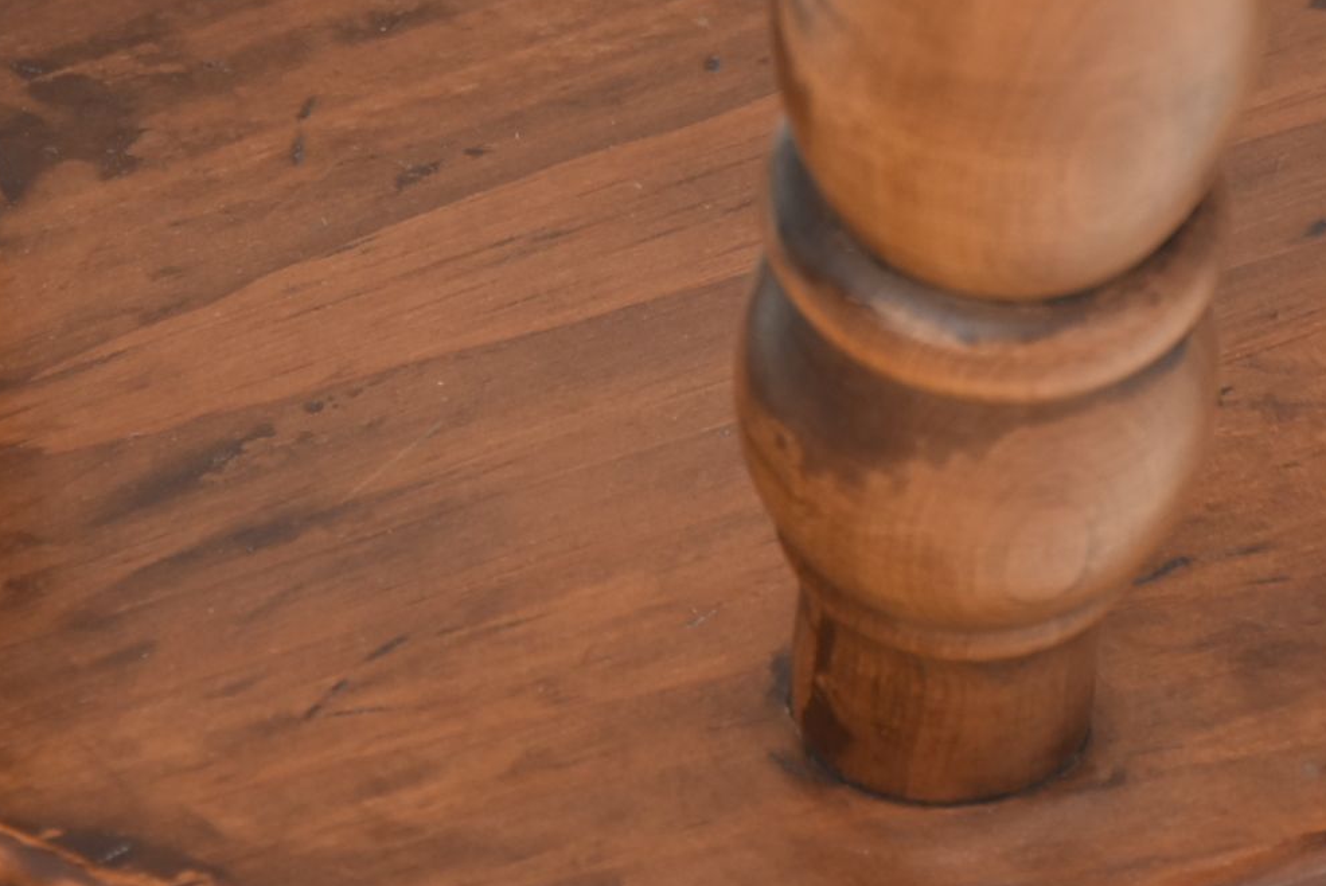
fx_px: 23479
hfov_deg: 3.2
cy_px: 148
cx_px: 752
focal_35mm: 637
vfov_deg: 2.2
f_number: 6.3
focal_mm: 140
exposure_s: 1/100
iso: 200
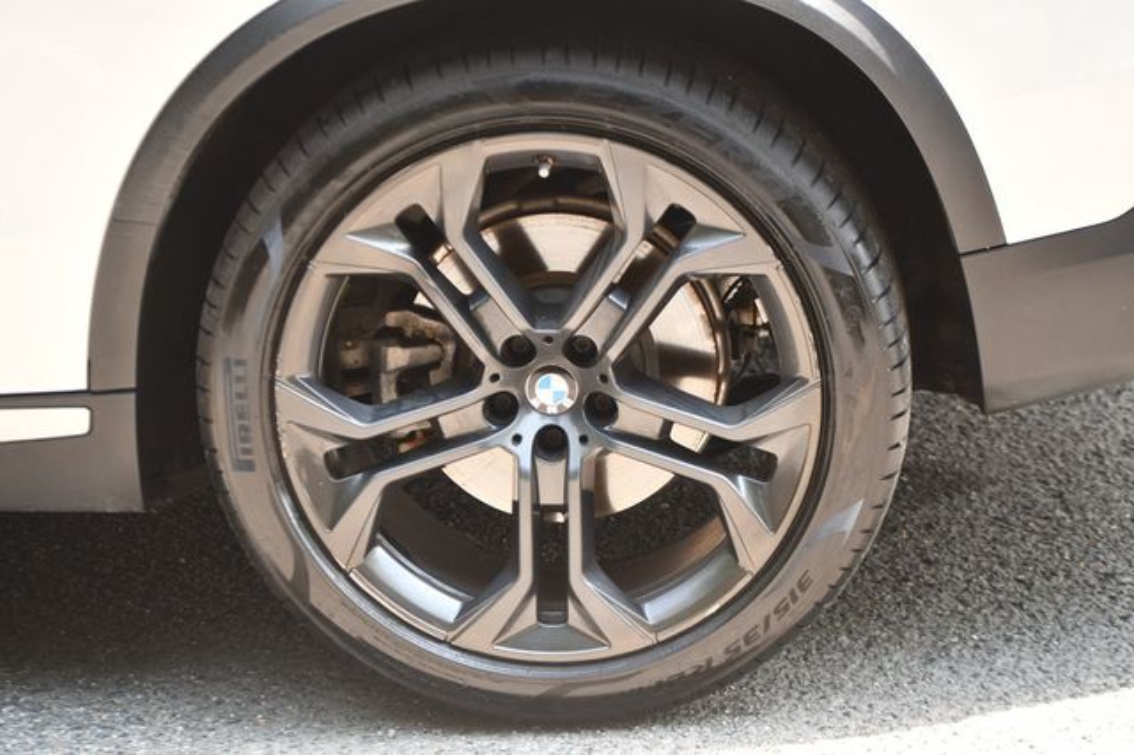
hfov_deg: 18.9
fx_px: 3400
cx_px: 567
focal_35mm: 108
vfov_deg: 12.7
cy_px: 378
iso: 560
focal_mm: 72
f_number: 4.8
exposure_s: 1/250
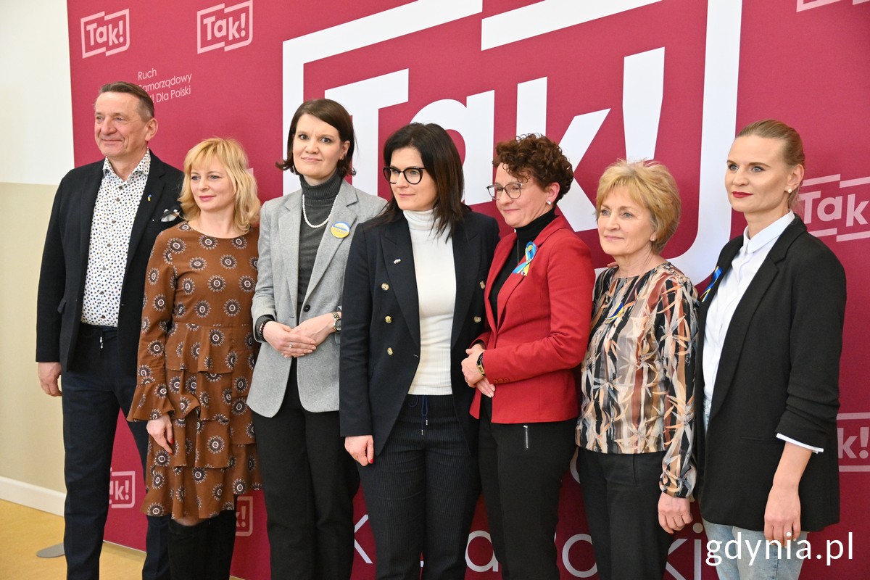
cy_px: 290
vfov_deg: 26.5
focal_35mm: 51
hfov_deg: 38.9
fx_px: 1232
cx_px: 435
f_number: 3.3
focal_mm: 34
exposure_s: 1/640
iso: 5000
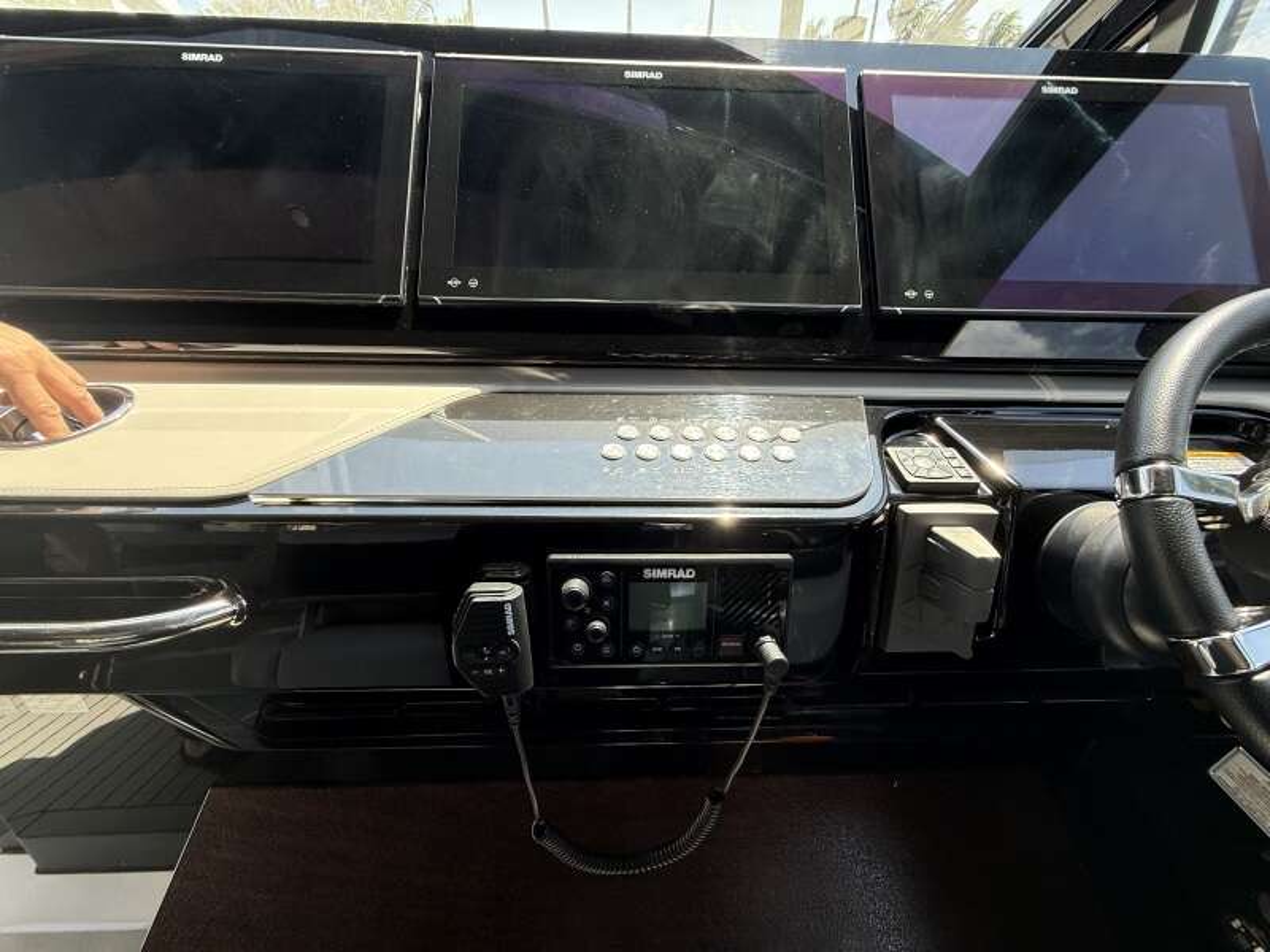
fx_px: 514
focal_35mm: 14
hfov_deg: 102.1
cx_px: 635
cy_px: 476
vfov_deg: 85.7
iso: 64
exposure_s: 1/349
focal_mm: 2.22
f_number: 2.2
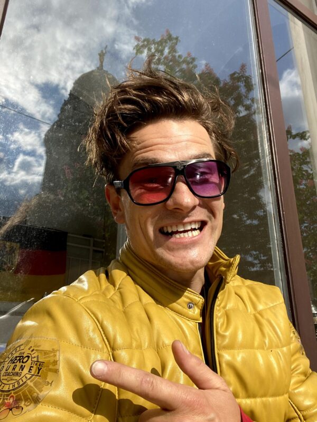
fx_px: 366
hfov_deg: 46.8
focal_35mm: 30
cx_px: 158
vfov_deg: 60.0
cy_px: 211
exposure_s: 1/831
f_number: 2.2
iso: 25
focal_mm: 2.71
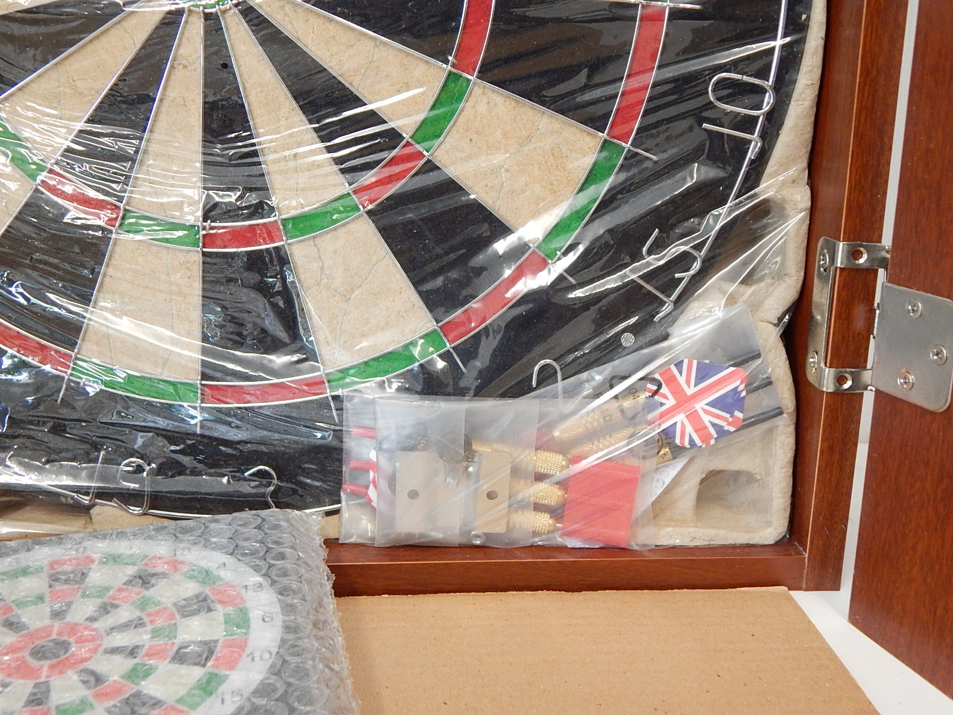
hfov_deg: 54.0
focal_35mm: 34
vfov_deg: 41.8
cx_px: 476
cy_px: 358
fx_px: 936
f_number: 3.3
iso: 400
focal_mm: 6.1
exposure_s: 1/25
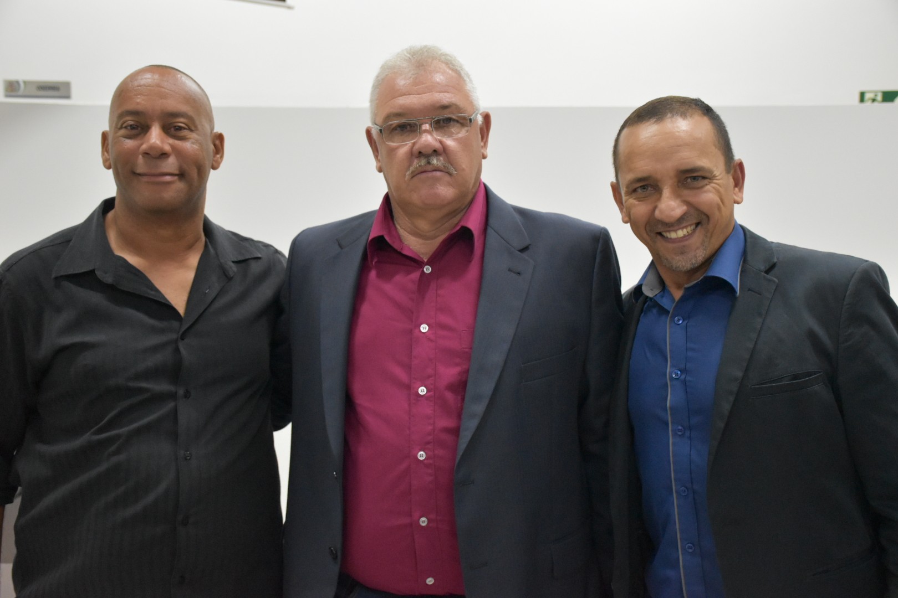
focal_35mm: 45
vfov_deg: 29.9
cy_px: 299
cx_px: 449
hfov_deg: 43.6
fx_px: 1122
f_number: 4
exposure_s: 1/60
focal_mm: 30
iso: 3600
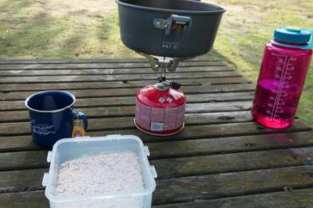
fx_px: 287
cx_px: 144
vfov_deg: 39.9
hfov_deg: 57.2
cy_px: 100
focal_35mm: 33
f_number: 3.3
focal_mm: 8.8
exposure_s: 1/640
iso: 200
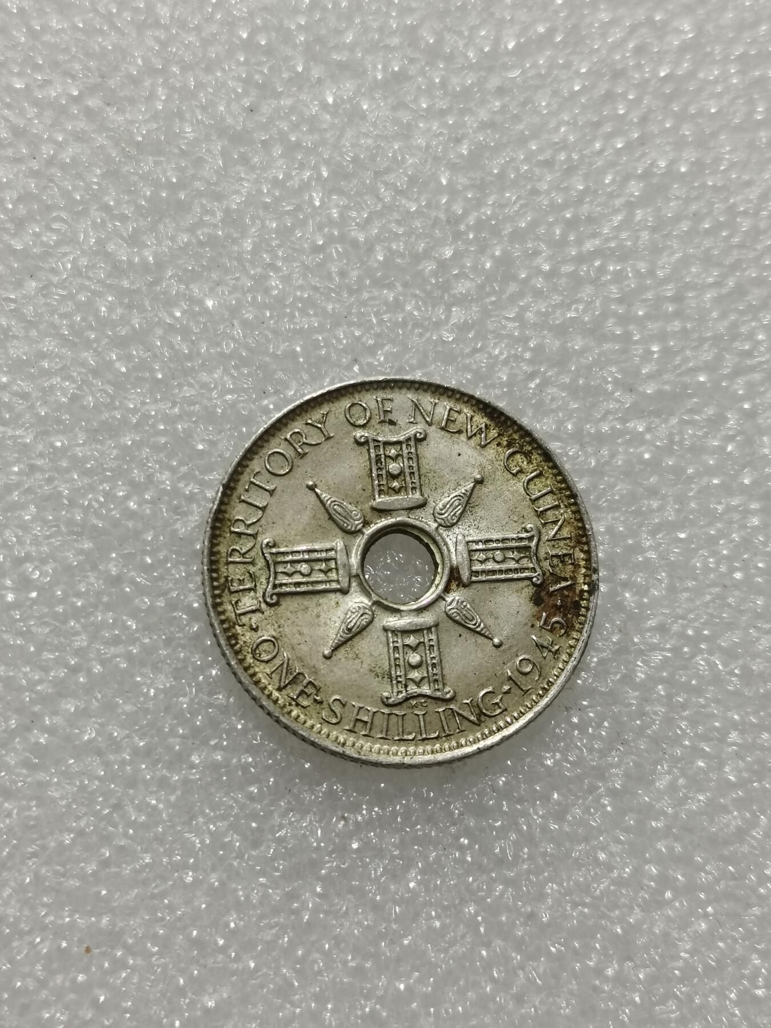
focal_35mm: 61
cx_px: 386
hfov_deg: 24.0
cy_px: 514
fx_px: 1812
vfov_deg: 31.7
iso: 64
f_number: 1.8
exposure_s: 1/90
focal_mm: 5.58
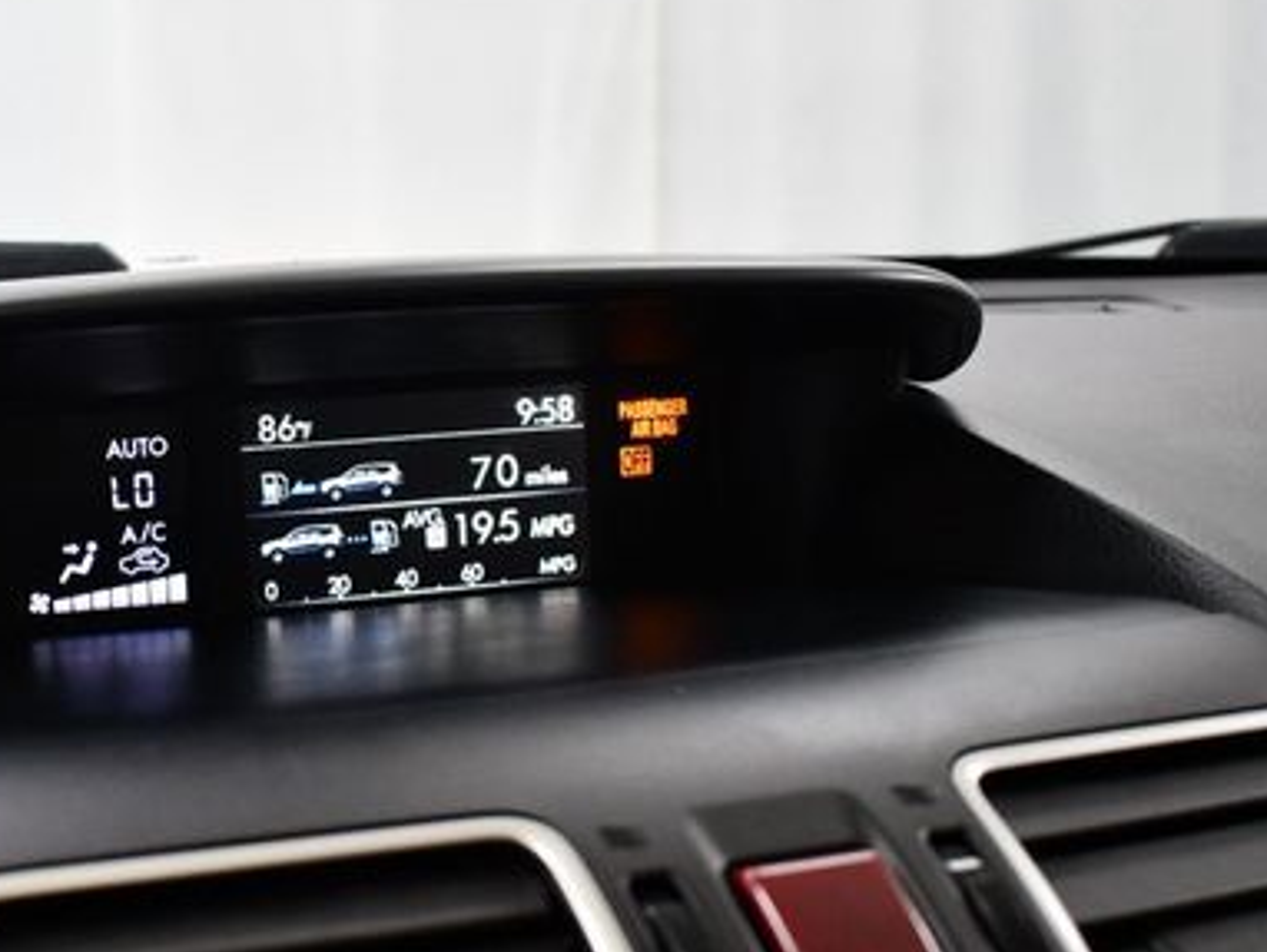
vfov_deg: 25.2
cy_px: 554
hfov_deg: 32.6
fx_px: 2124
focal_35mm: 58
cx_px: 325
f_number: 3.5
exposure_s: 1/125
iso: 1250
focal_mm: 18
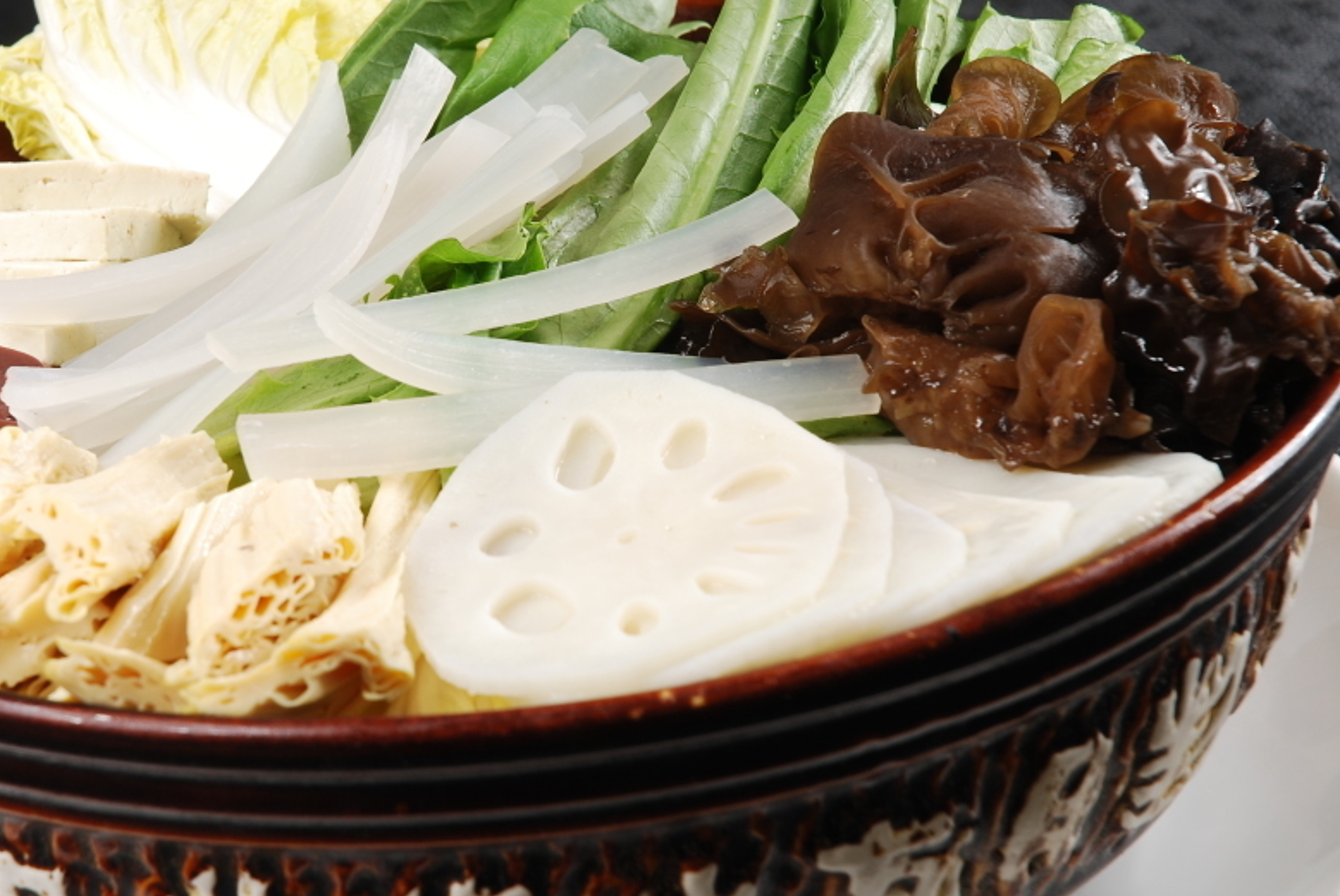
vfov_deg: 10.0
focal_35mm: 138
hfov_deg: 14.8
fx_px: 5141
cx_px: 480
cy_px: 379
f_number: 11
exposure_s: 1/125
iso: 100
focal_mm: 70
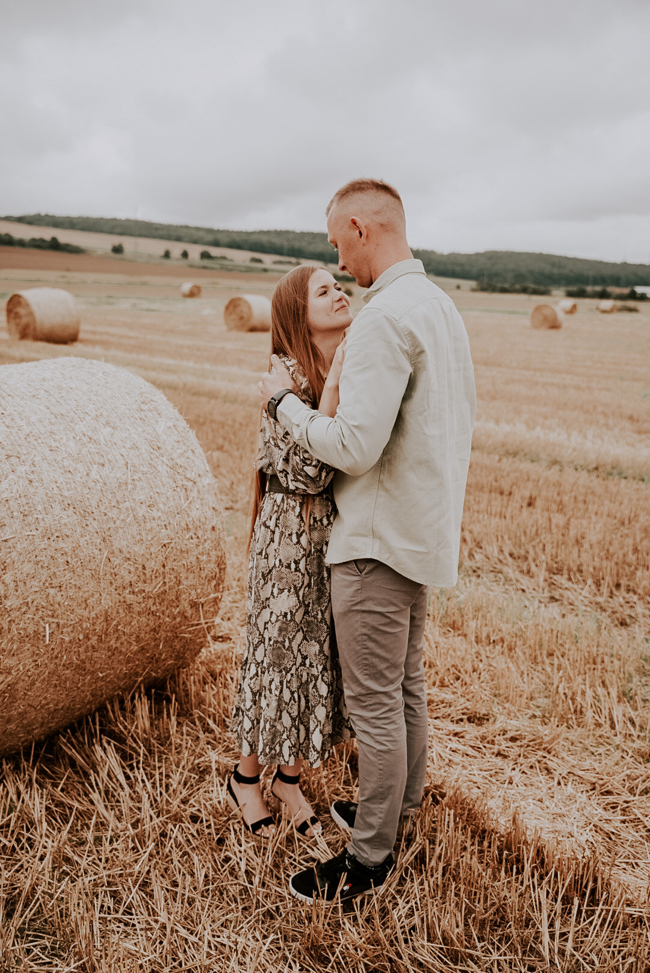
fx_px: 922
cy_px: 486
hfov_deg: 38.8
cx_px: 325
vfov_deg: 55.6
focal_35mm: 34
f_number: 3.2
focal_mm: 34.1
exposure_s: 1/400
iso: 100
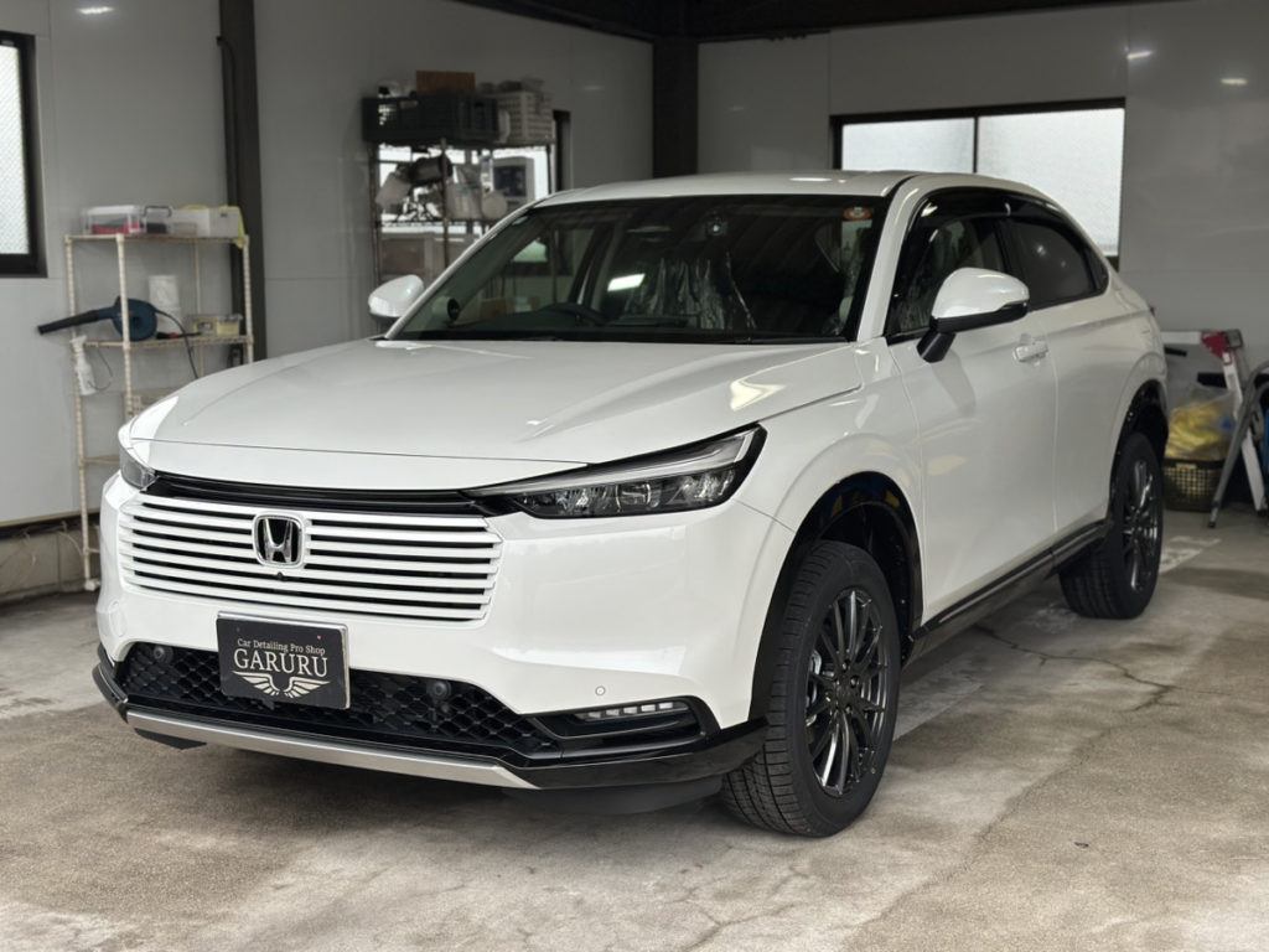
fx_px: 1760
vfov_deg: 30.3
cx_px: 634
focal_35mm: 48
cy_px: 476
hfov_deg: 39.7
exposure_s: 1/597
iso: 80
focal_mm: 6.86
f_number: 1.78
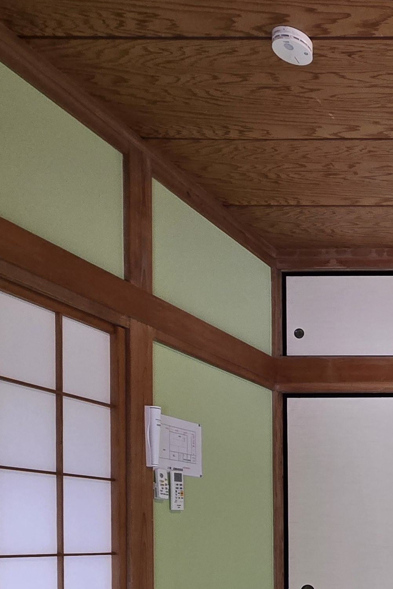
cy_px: 547
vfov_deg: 46.9
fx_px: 589
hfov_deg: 24.9
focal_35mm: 36
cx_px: 634
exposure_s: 1/70
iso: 64
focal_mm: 2.2
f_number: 2.2
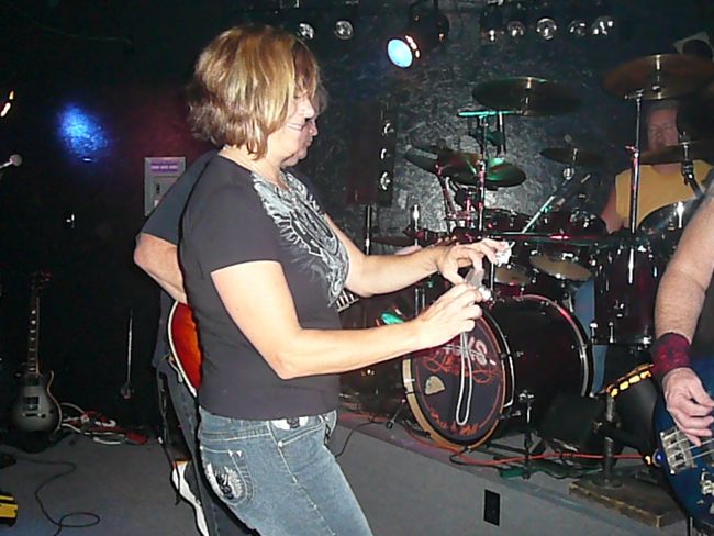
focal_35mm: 35
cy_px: 268
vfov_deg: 40.7
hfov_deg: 52.6
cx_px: 357
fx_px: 722
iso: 800
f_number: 2.8
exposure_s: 1/30
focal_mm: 5.2
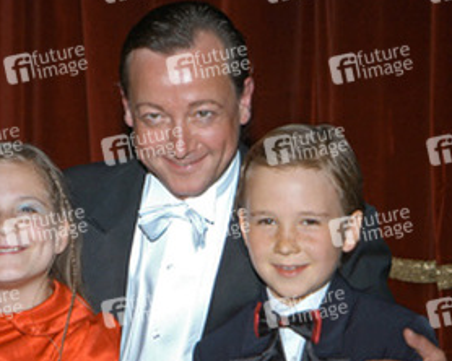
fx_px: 1831
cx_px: 165
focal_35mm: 137
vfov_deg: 11.3
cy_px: 187
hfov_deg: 14.1
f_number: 5
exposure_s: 1/125
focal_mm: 60
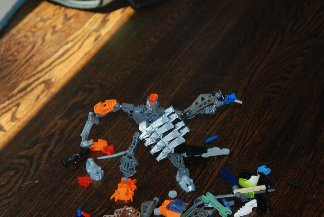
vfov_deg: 9.4
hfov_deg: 13.9
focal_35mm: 147
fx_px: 1325
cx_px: 162
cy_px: 108
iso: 200
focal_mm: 98
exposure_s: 1/60
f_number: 5.3
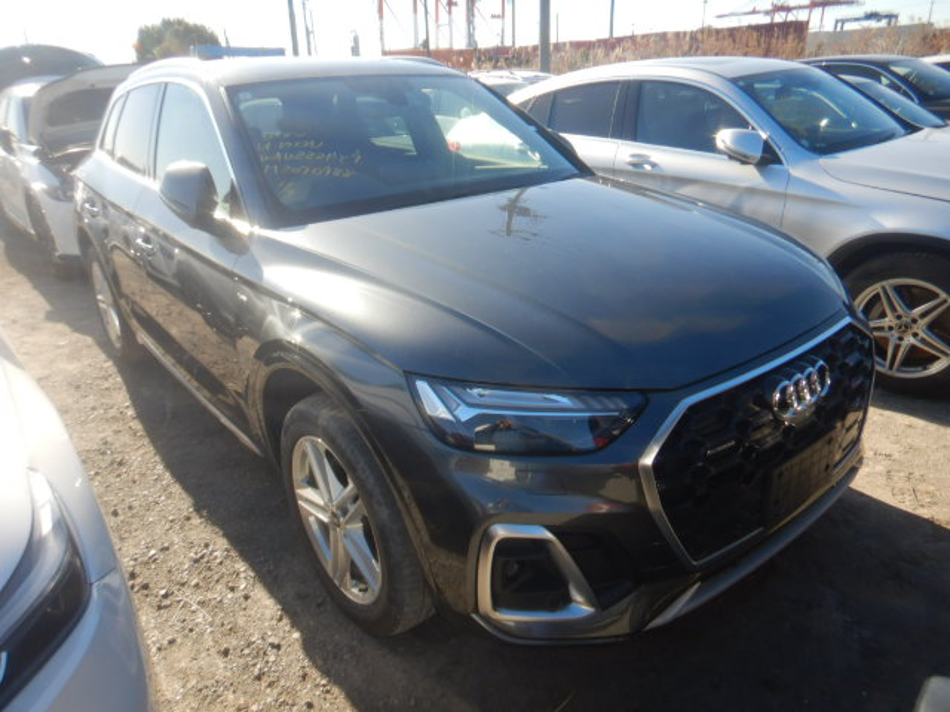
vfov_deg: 56.8
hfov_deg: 71.6
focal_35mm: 24
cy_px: 356
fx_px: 659
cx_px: 475
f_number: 2.8
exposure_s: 1/200
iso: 125
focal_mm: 4.3
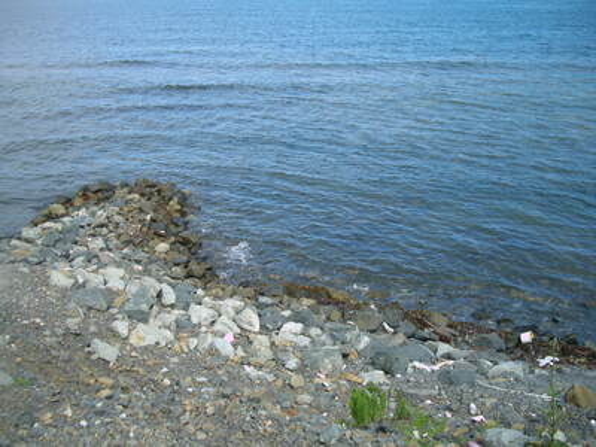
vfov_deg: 38.7
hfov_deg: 50.1
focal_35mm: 37
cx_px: 298
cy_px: 224
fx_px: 637
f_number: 2.8
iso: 64
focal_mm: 7.9
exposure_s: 1/291
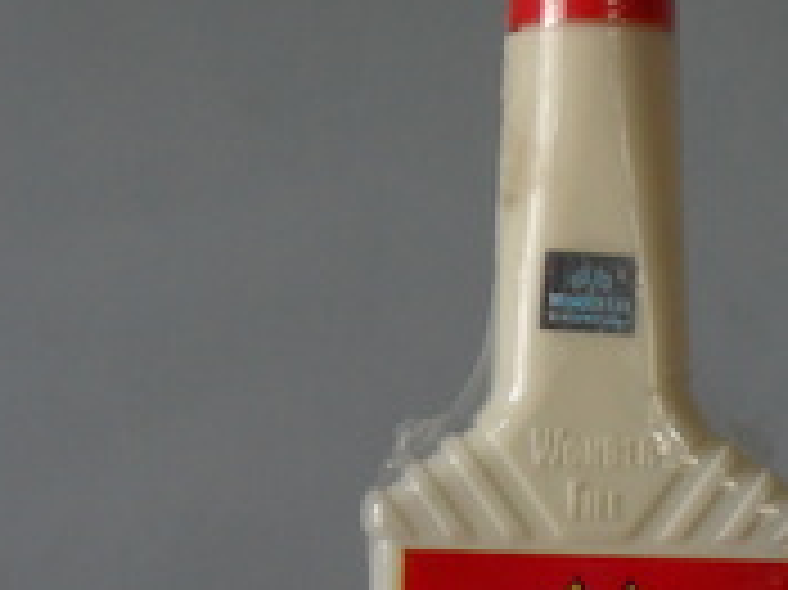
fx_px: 2730
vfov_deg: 12.2
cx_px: 581
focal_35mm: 120
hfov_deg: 16.4
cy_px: 588
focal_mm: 7.5
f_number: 3.6
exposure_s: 1/45
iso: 160
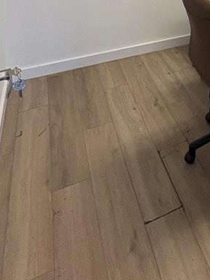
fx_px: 348
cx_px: 250
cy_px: -86
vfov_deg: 32.6
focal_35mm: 43
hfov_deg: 29.1
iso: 250
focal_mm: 2.22
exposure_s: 1/120
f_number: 2.2
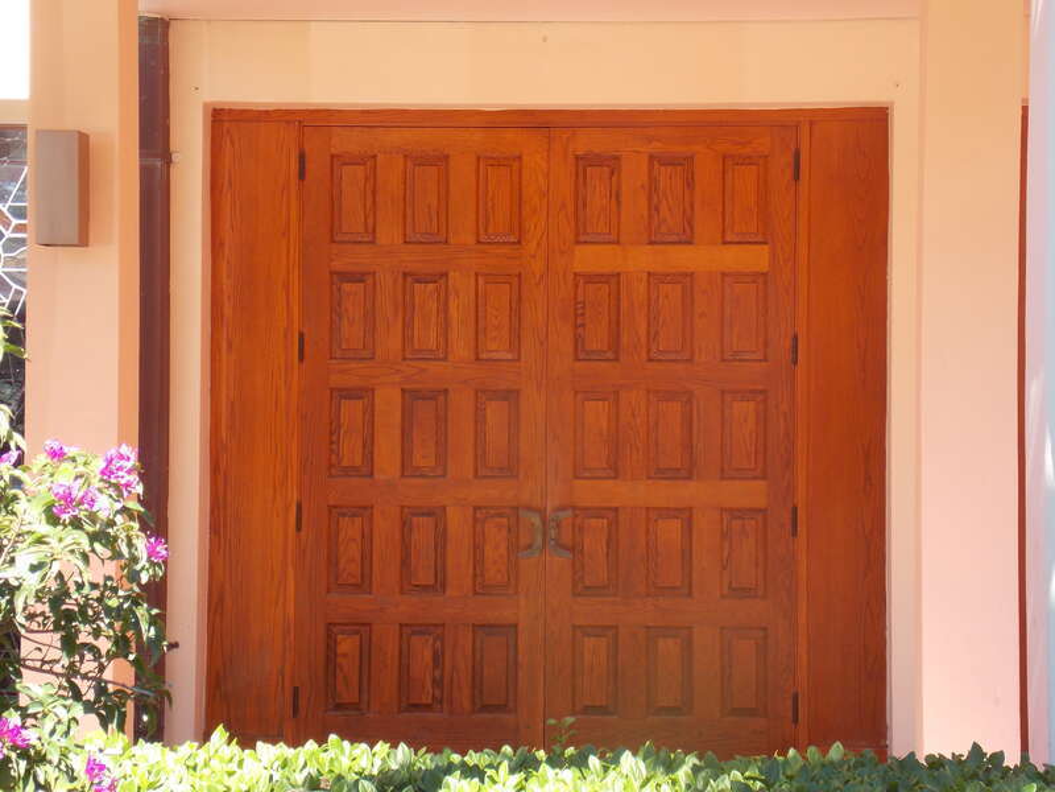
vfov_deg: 18.9
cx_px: 528
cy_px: 396
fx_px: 2377
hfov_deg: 25.0
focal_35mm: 78
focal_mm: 13.9
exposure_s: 1/80
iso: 80
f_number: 4.3
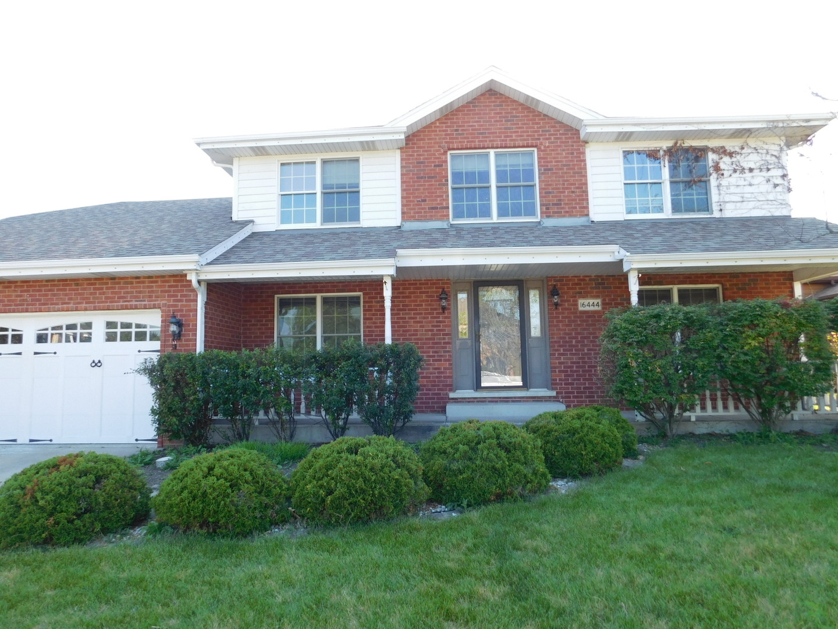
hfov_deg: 73.9
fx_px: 557
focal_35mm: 23
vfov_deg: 58.9
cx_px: 419
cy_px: 314
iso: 125
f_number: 3
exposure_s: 1/200
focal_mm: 4
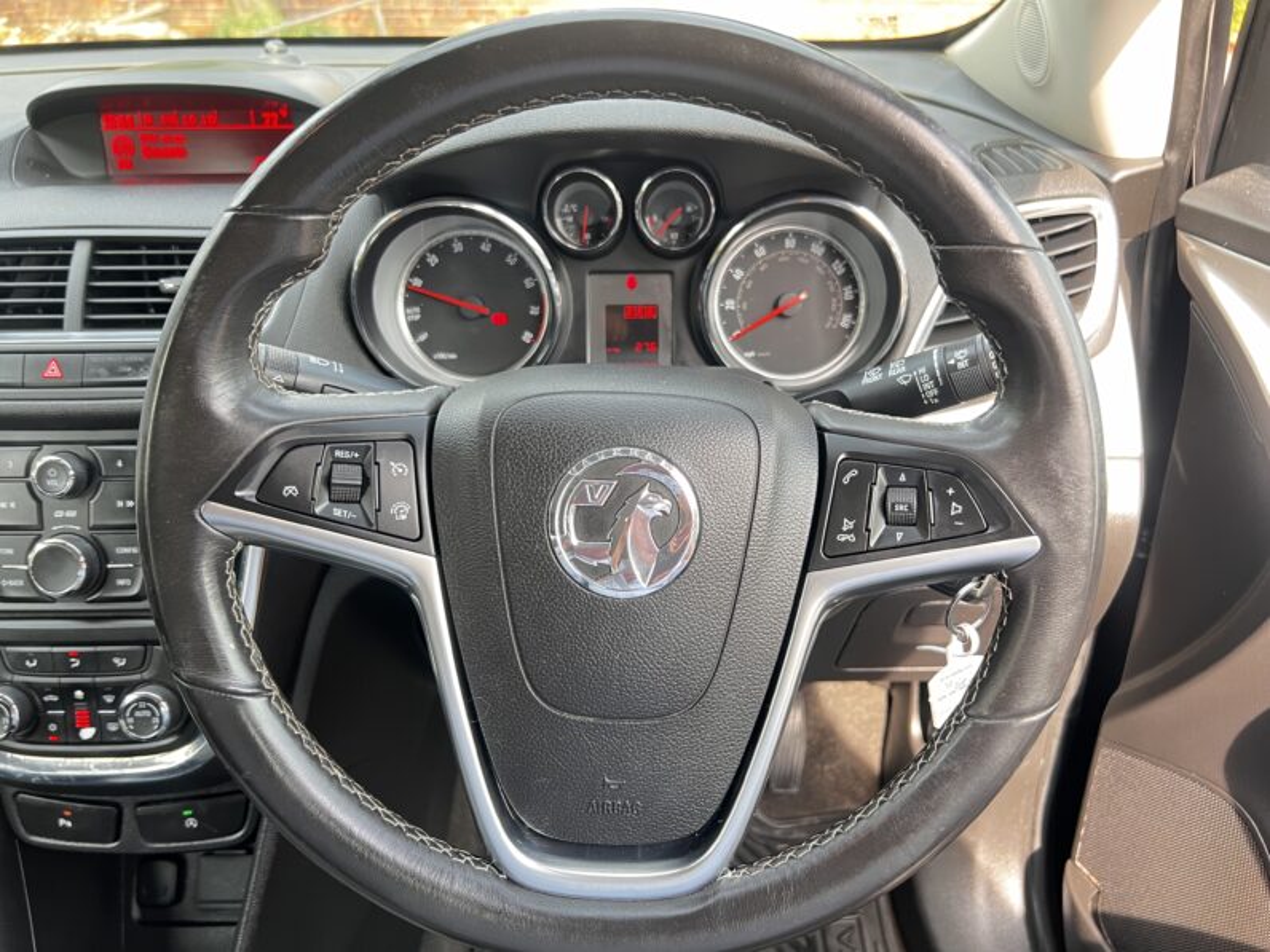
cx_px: 635
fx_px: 954
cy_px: 476
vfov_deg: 53.1
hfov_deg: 67.3
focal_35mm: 26
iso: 125
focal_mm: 5.7
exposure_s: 1/93
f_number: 1.5
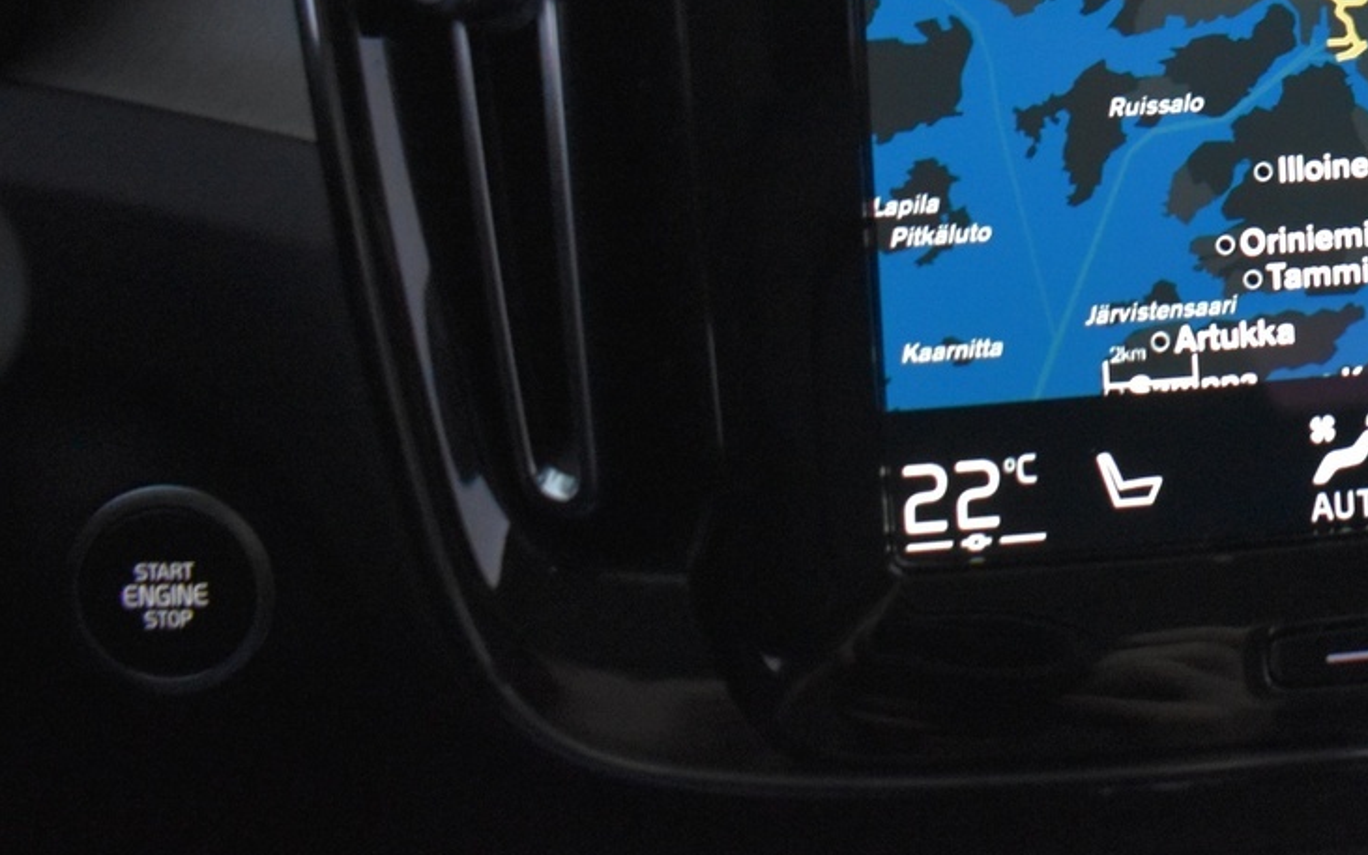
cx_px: 1334
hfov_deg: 31.2
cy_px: -97
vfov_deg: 20.3
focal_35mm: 61
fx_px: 2274
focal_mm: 18
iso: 2500
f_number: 3.5
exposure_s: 1/60
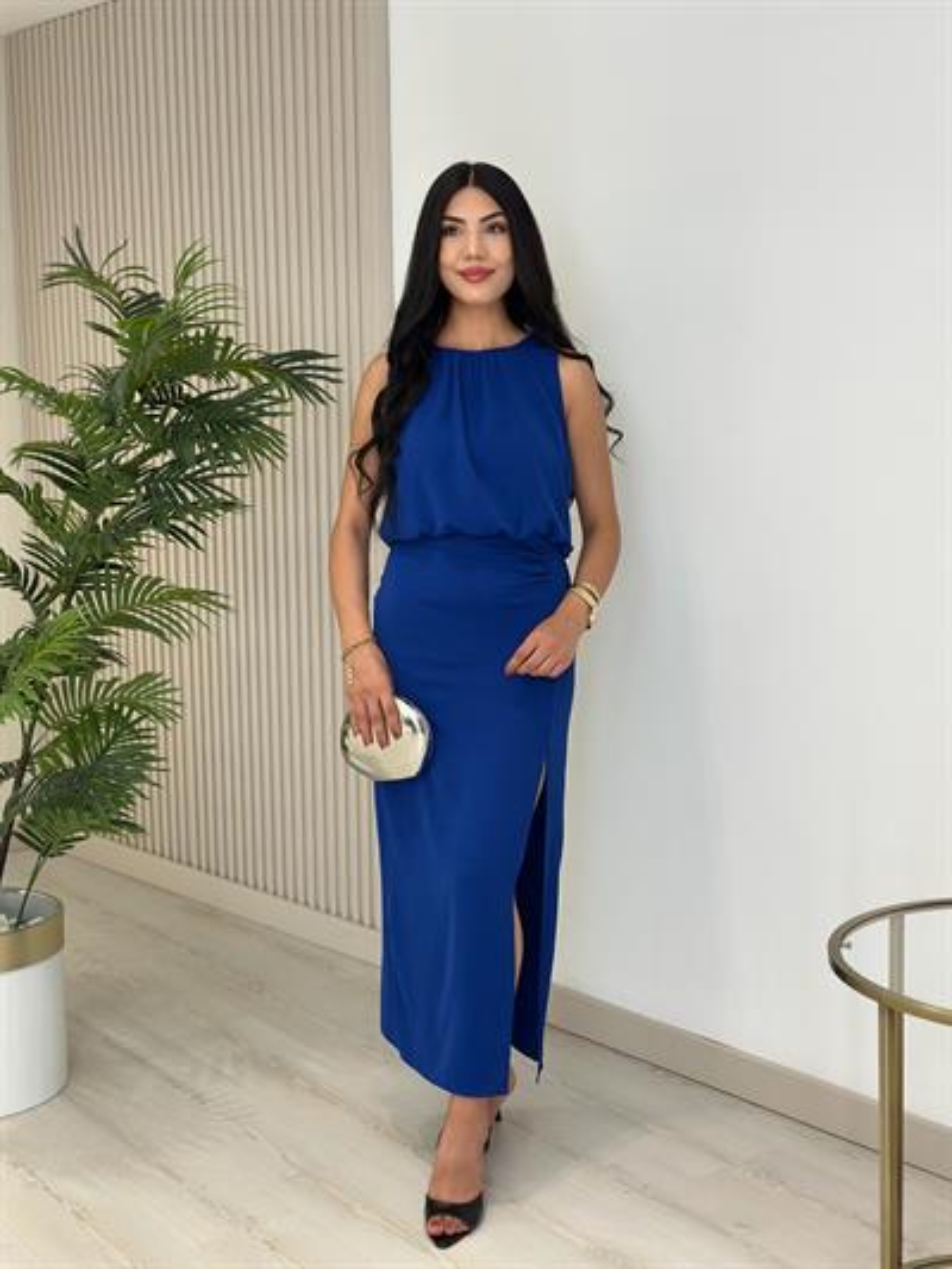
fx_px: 1759
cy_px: 634
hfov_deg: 30.3
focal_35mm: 48
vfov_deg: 39.6
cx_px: 476
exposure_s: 1/246
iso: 80
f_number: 1.78
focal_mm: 6.86
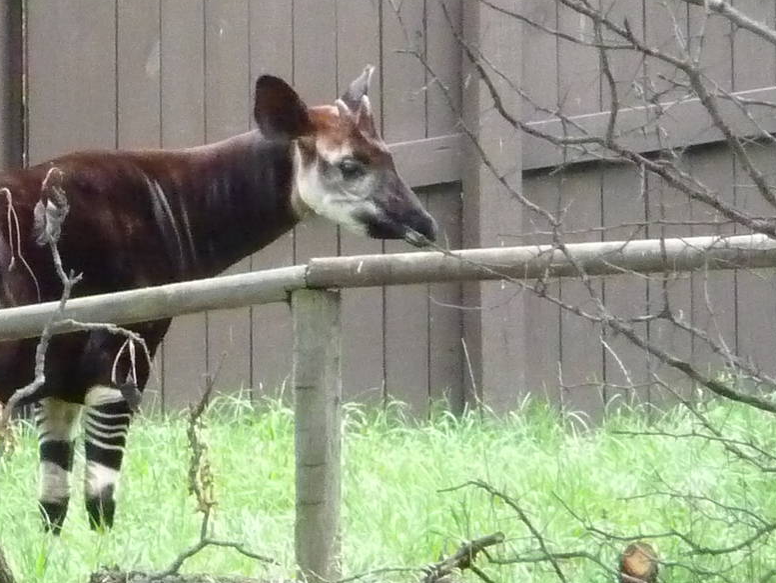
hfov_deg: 2.0
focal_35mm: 972
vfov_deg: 1.5
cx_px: 260
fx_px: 21793
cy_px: 258
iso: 800
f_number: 4.9
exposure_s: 1/125
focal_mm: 47
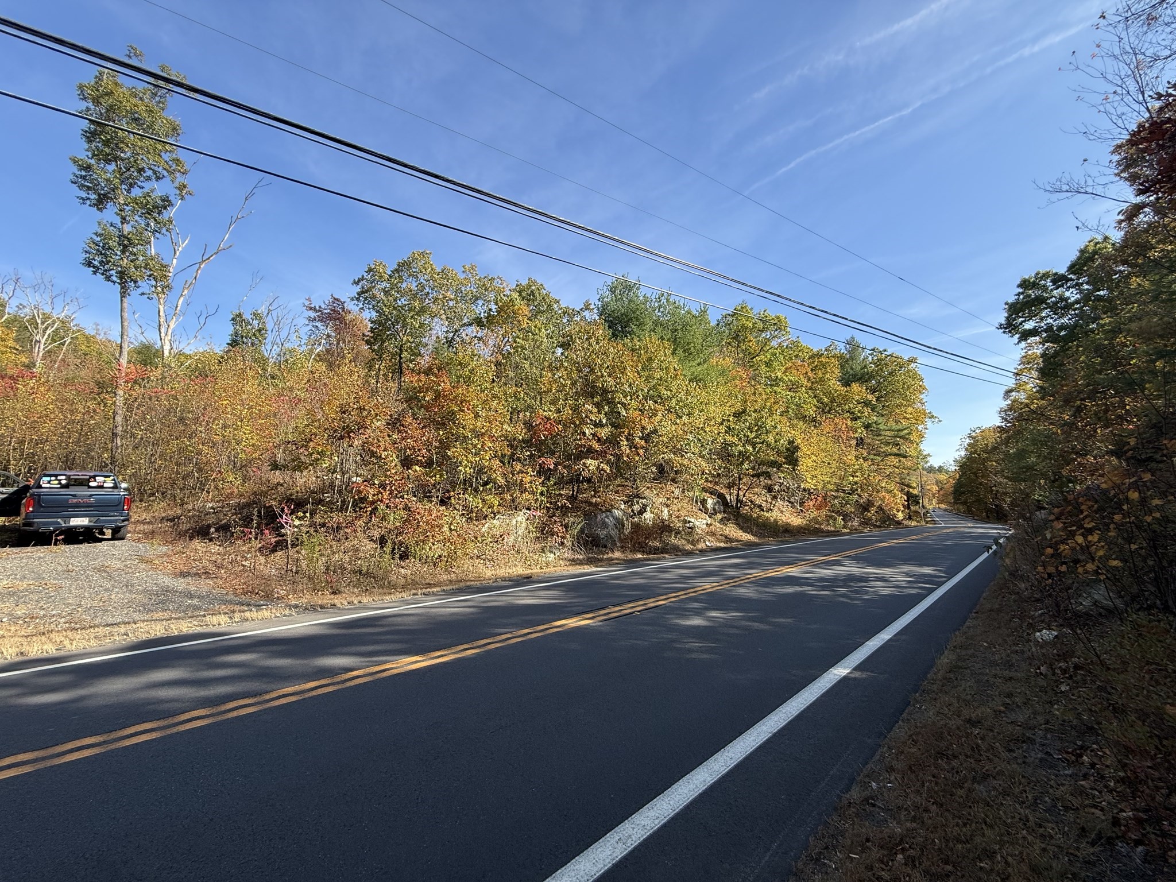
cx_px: 588
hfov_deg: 102.1
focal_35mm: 14
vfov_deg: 85.7
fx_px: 476
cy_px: 441
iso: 50
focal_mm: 2.22
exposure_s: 1/679
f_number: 2.2
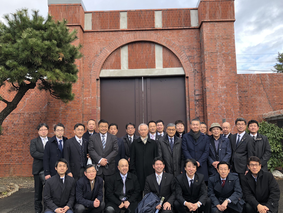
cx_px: 146
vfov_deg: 46.8
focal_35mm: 30
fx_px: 245
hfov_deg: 60.0
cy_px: 111
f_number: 1.8
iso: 25
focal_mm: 3.99
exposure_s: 1/120
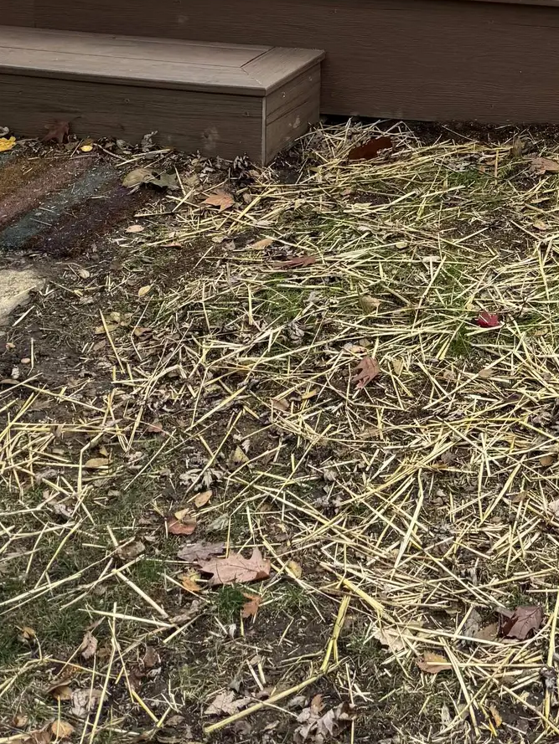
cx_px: 649
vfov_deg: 23.5
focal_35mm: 72
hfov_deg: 19.4
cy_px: -249
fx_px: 1550
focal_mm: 6.76
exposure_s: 1/685
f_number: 1.78
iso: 80
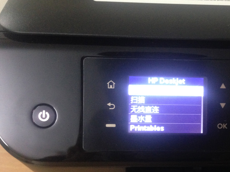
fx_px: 312
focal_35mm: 47
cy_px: 113
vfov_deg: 30.7
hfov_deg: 39.7
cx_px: 161
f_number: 2.4
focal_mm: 4.12
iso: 400
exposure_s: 1/17
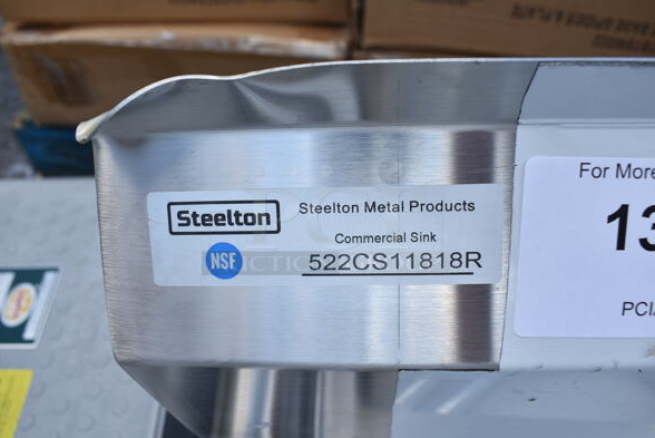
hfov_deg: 65.4
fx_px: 510
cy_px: 216
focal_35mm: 28
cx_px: 326
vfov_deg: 46.5
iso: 100
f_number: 6.3
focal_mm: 18
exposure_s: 1/100
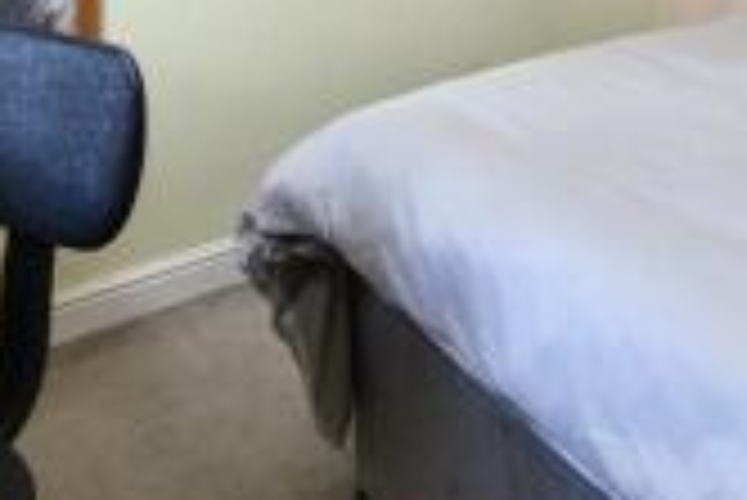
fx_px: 893
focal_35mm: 43
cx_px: 414
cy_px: -164
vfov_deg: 26.2
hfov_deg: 45.3
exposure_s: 1/4
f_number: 9
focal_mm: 10
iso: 200
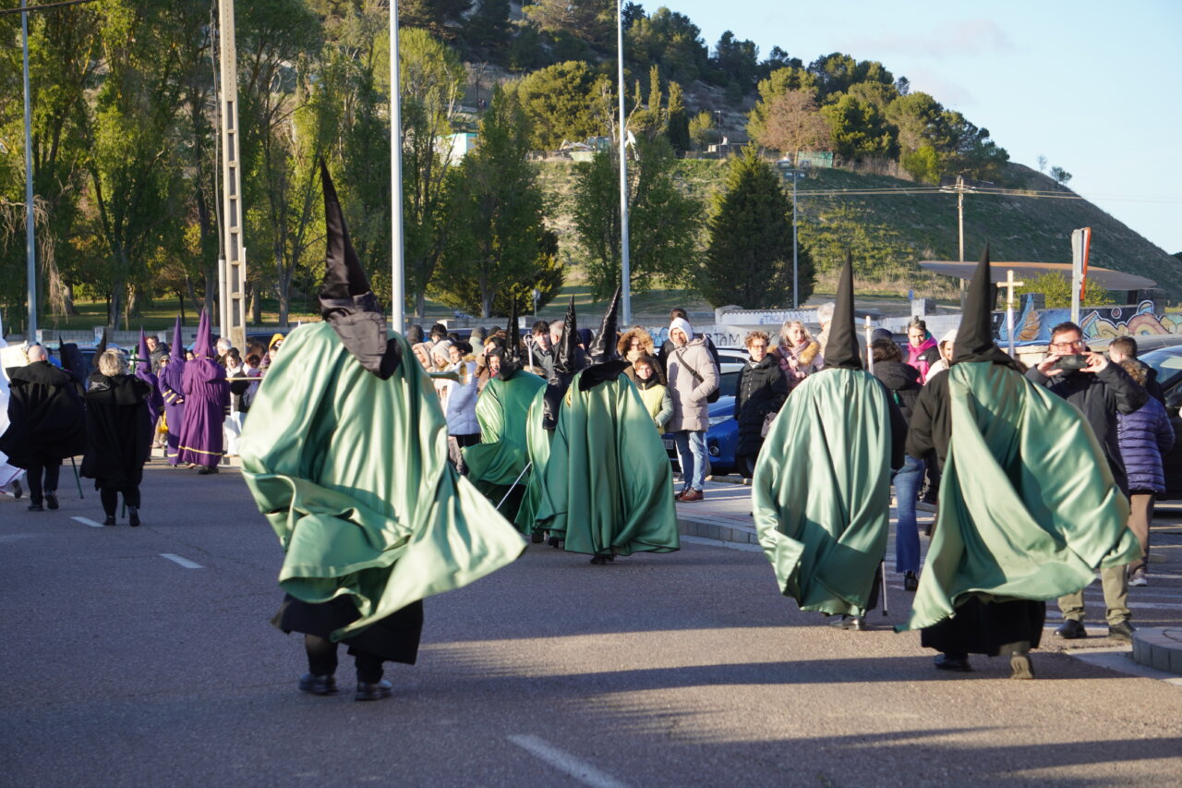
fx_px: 3348
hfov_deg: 20.0
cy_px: 394
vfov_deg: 13.4
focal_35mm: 102
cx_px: 591
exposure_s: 1/200
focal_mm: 68
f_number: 5
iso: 100
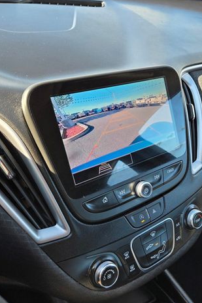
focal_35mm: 33
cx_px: 143
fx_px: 278
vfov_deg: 57.2
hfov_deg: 39.2
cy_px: 150
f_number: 1.8
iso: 40
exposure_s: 1/180
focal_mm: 5.4
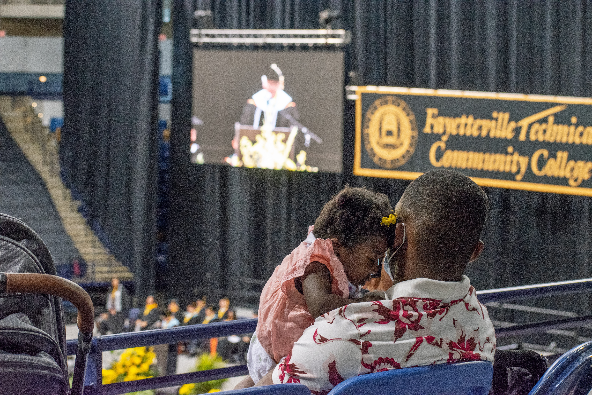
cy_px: 198
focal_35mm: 112
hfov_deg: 18.2
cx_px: 296
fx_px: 1850
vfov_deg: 12.2
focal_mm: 75
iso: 1250
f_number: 8
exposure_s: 1/125
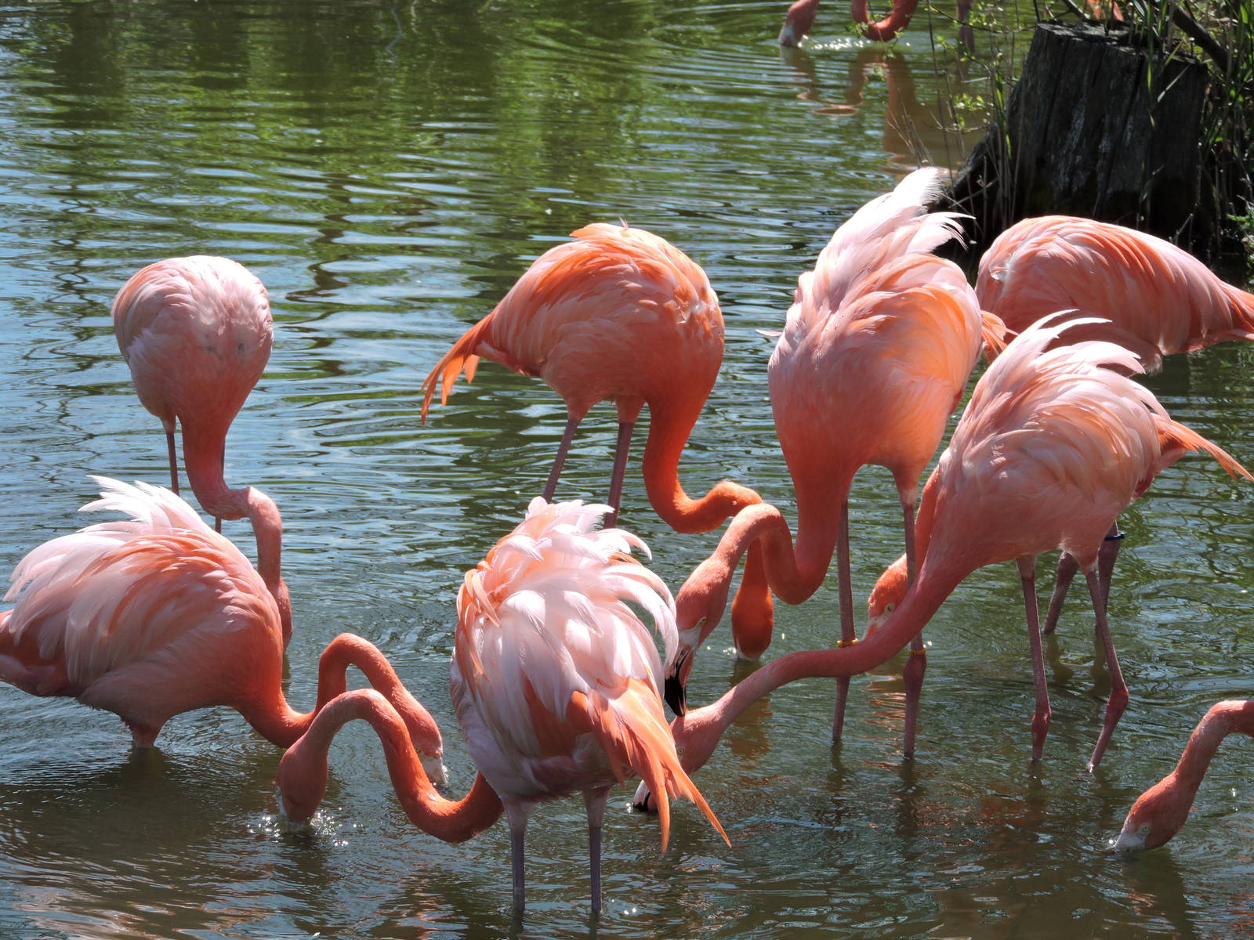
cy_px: 470
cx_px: 627
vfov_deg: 8.0
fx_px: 6702
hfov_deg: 10.7
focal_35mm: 185
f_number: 4.6
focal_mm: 33
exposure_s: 1/500
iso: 100
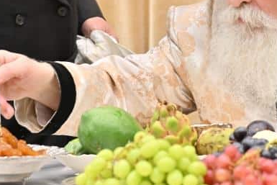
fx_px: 1555
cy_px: -3
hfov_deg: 10.2
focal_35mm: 202
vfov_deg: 6.8
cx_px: 223
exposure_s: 1/200
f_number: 4
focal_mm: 76
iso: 1000
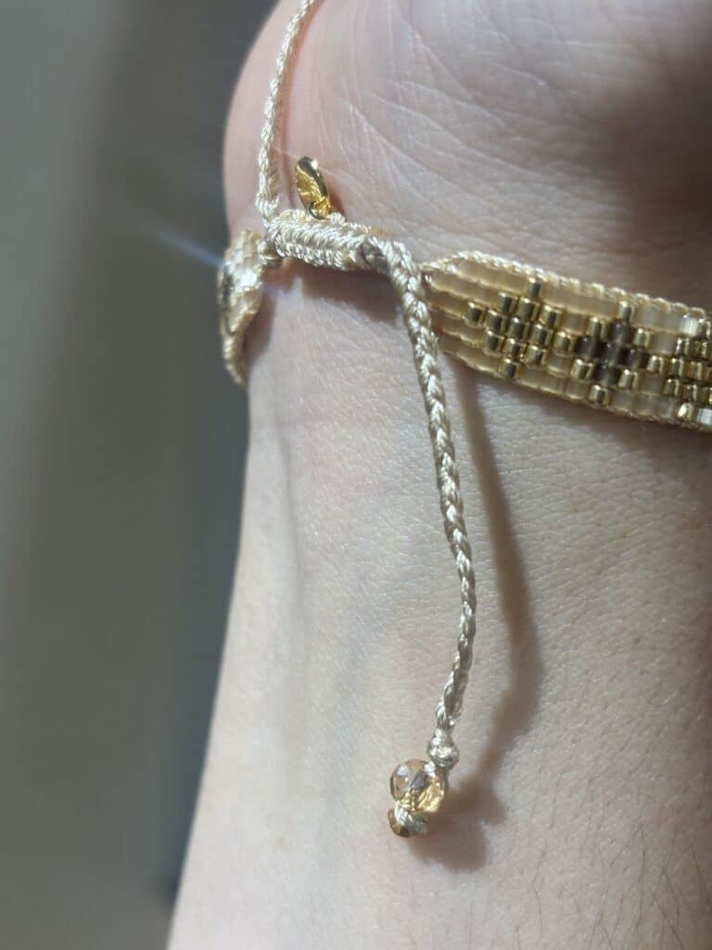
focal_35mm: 52
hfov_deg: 28.0
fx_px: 1426
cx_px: 356
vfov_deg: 36.8
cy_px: 475
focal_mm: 5.96
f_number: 1.6
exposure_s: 1/100
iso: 40
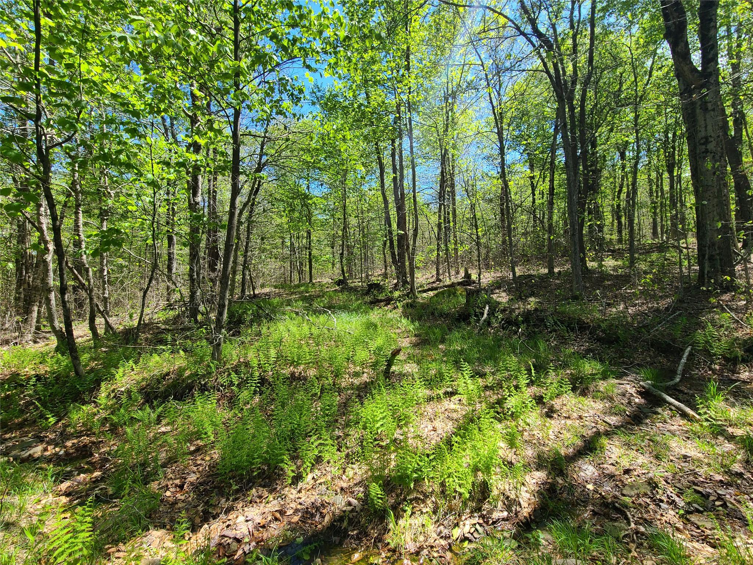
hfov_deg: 106.2
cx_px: 376
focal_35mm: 13
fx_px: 283
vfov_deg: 89.9
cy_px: 282
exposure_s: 1/485
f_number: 2.2
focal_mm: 2.2
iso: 50
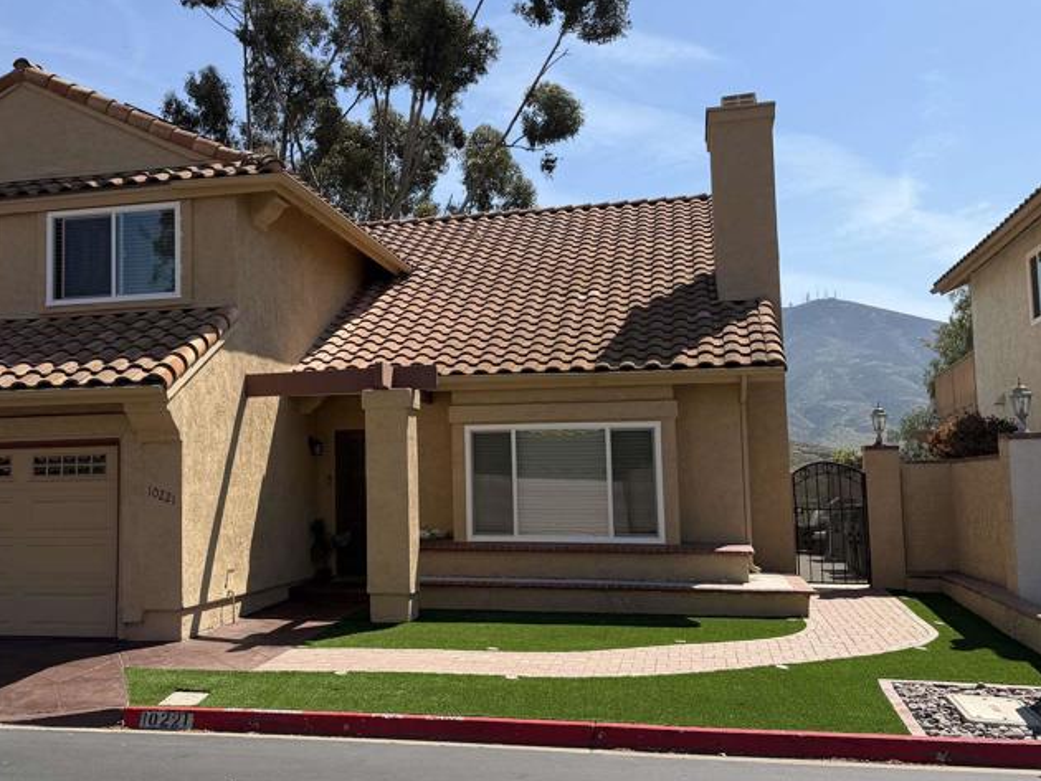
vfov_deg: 36.8
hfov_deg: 46.9
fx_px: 1173
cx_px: 330
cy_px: 363
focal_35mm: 39
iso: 80
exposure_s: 1/4673
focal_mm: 6.76
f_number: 1.78
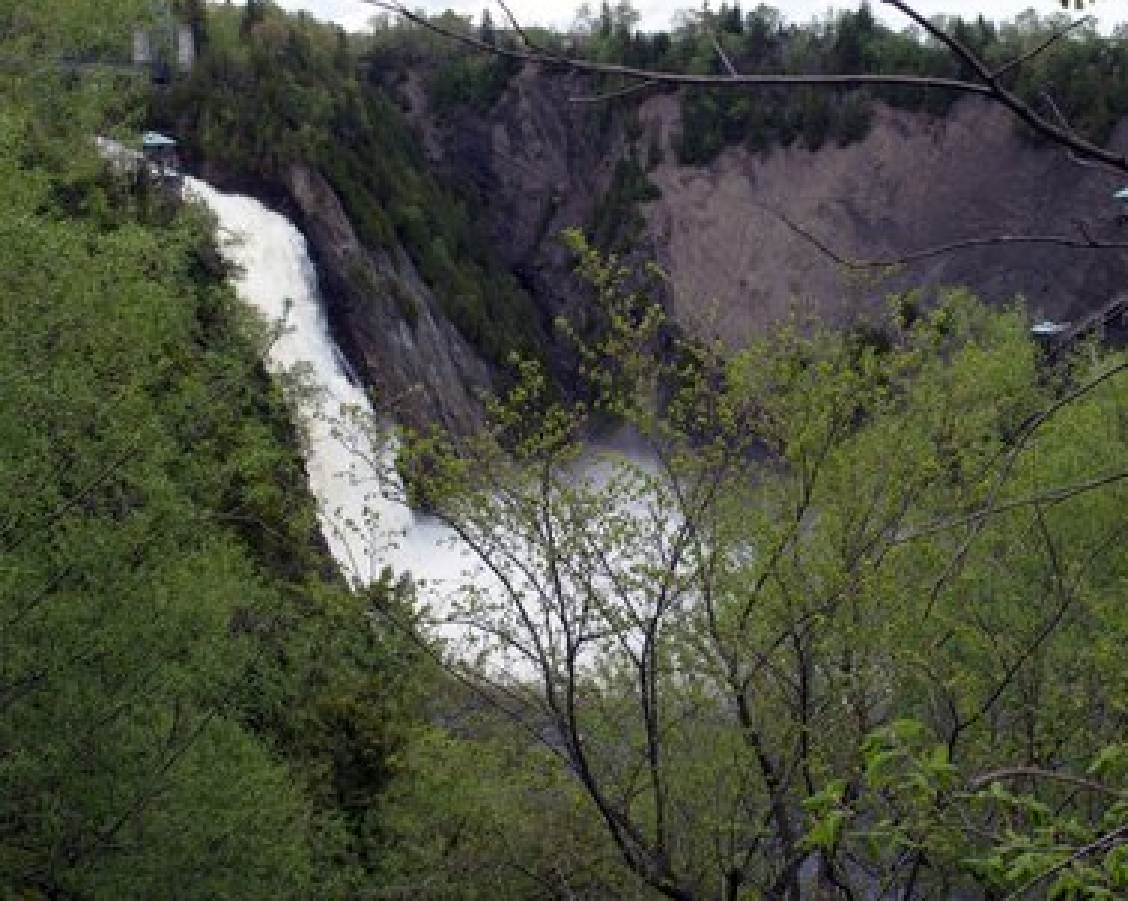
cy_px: 376
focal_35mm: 57
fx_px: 1902
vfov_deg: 26.6
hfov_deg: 33.0
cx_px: 621
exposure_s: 1/500
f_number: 3.5
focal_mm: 9.8
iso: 100
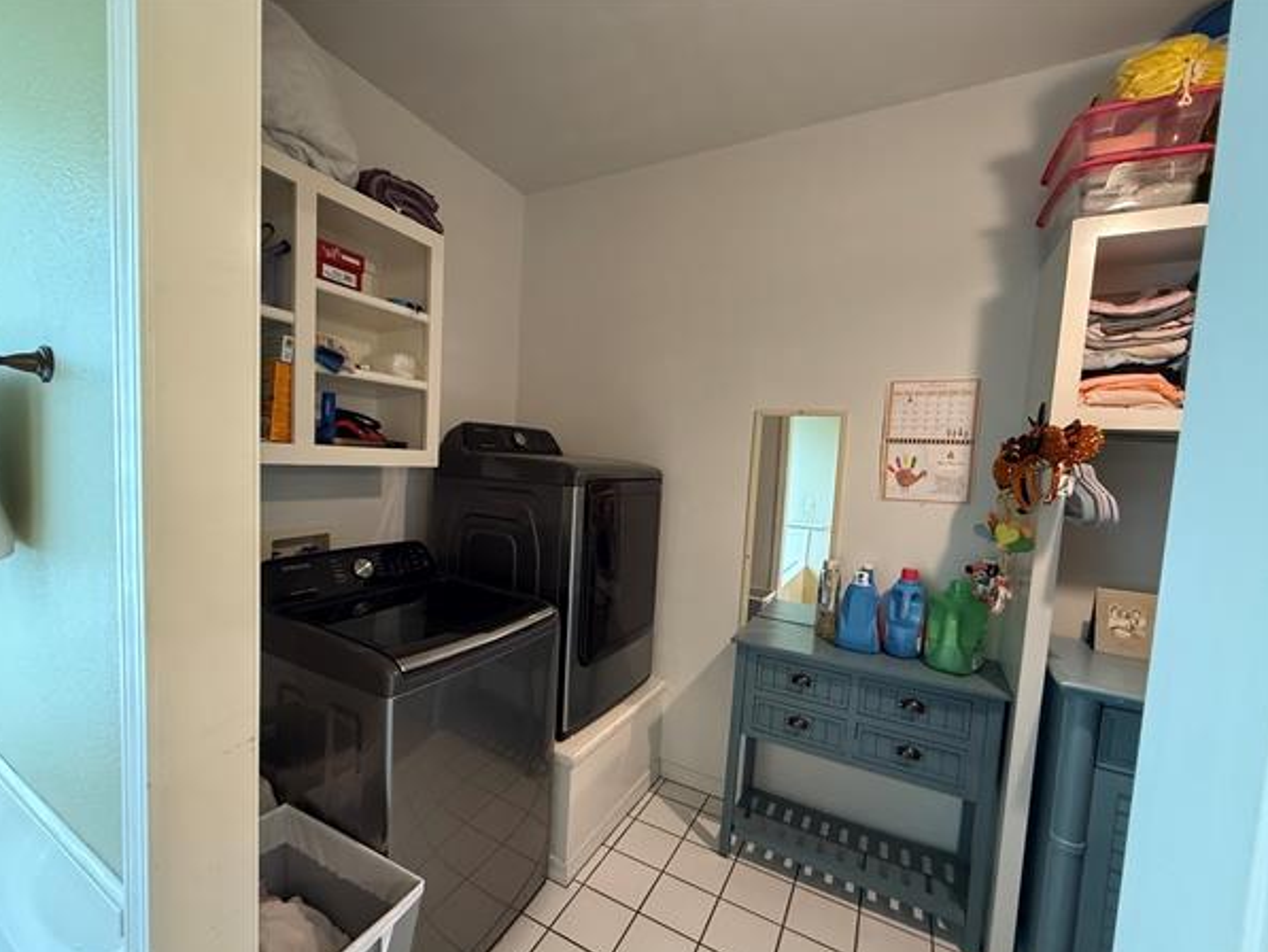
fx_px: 550
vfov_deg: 81.7
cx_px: 597
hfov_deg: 98.0
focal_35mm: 15
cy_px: 502
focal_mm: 2.22
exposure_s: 1/60
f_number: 2.2
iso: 640
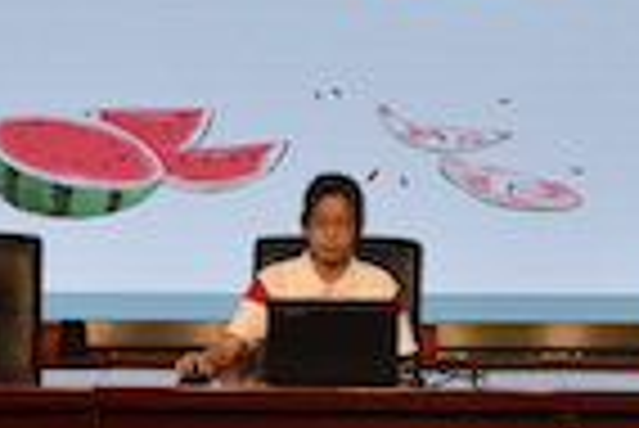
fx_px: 3056
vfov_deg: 8.0
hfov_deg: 11.9
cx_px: 328
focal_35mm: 172
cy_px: -2
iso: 400
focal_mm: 35
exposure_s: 1/125
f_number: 5.6
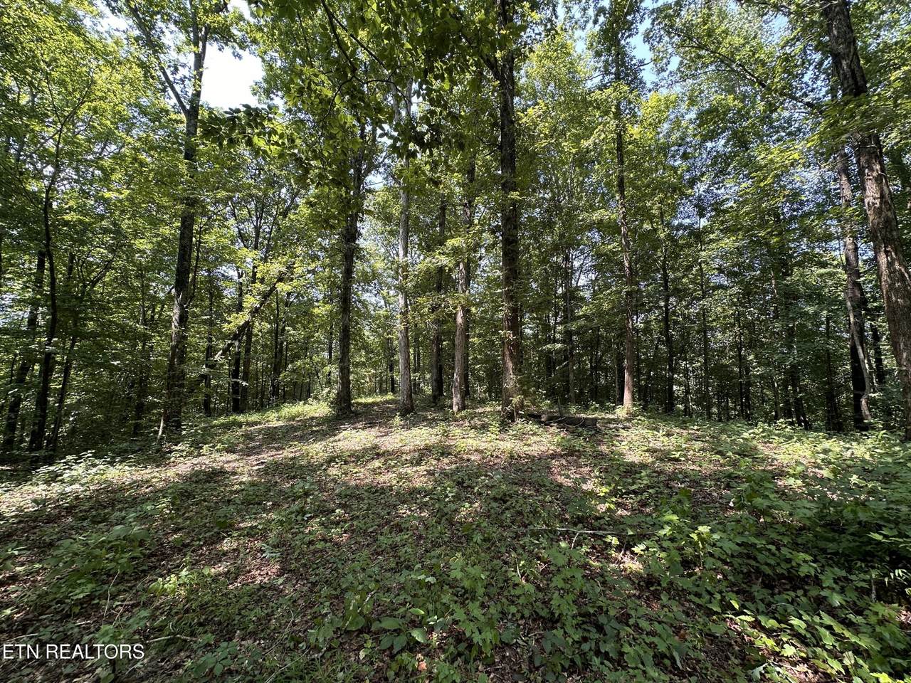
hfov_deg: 102.1
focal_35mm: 14
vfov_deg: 85.7
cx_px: 456
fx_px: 368
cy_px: 342
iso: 40
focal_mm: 2.22
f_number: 2.2
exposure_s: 1/104
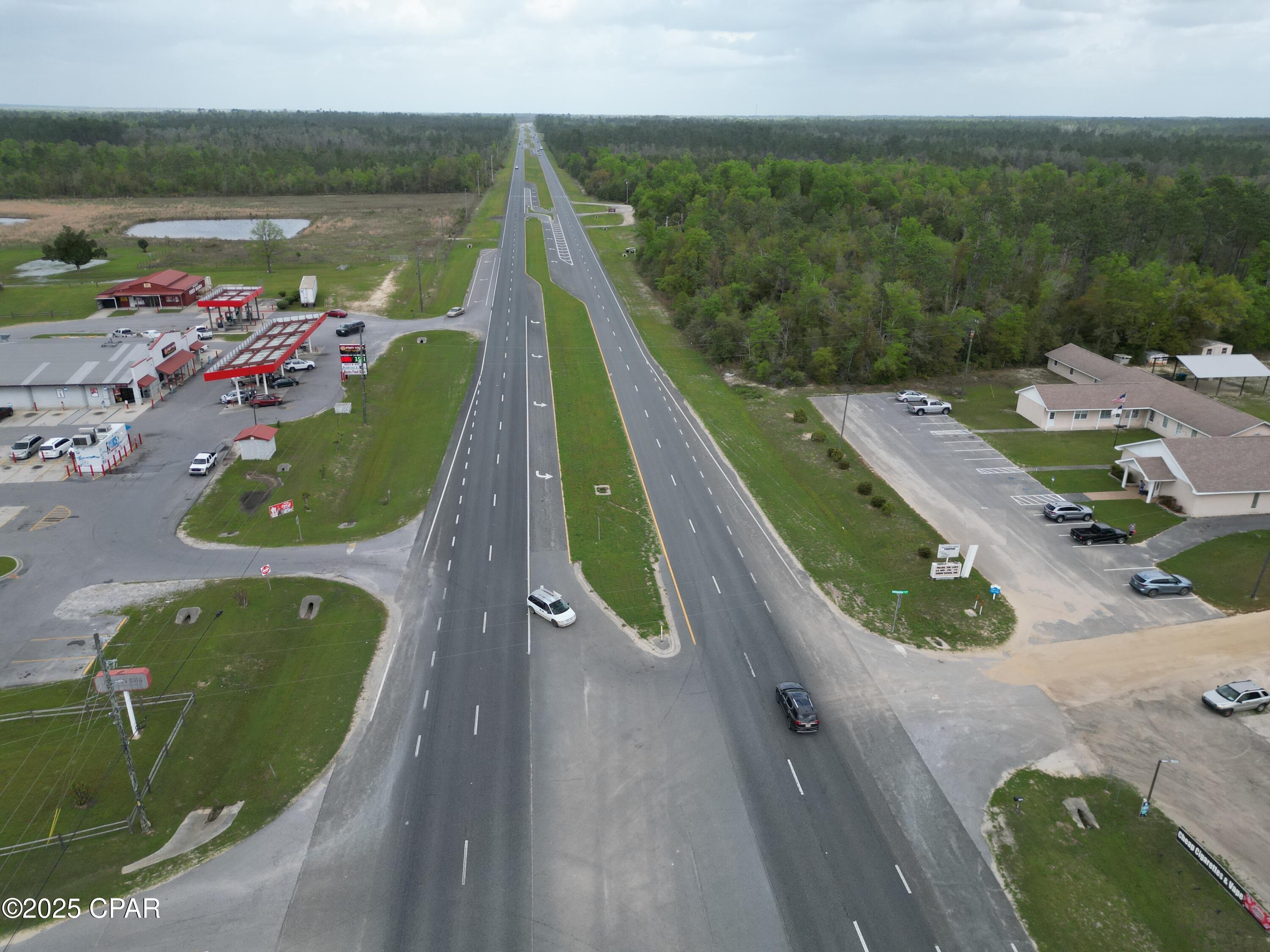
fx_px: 881
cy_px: 476
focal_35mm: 24
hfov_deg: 71.6
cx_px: 635
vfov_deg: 56.8
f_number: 1.7
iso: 140
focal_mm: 6.72
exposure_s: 1/2000
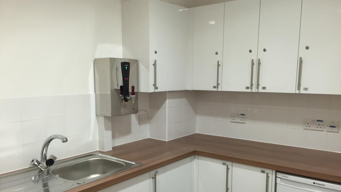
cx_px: 171
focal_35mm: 32
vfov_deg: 36.5
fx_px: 289
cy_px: 118
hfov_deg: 61.0
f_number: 2.2
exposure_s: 1/33
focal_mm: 4.15
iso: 80
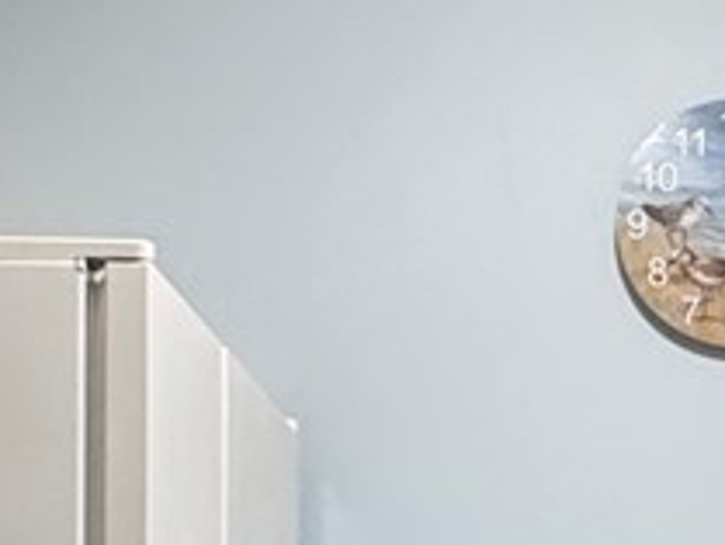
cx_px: 701
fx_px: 2242
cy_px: 771
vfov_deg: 13.2
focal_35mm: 107
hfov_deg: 18.0
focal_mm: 2.22
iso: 320
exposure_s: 1/60
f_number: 2.2
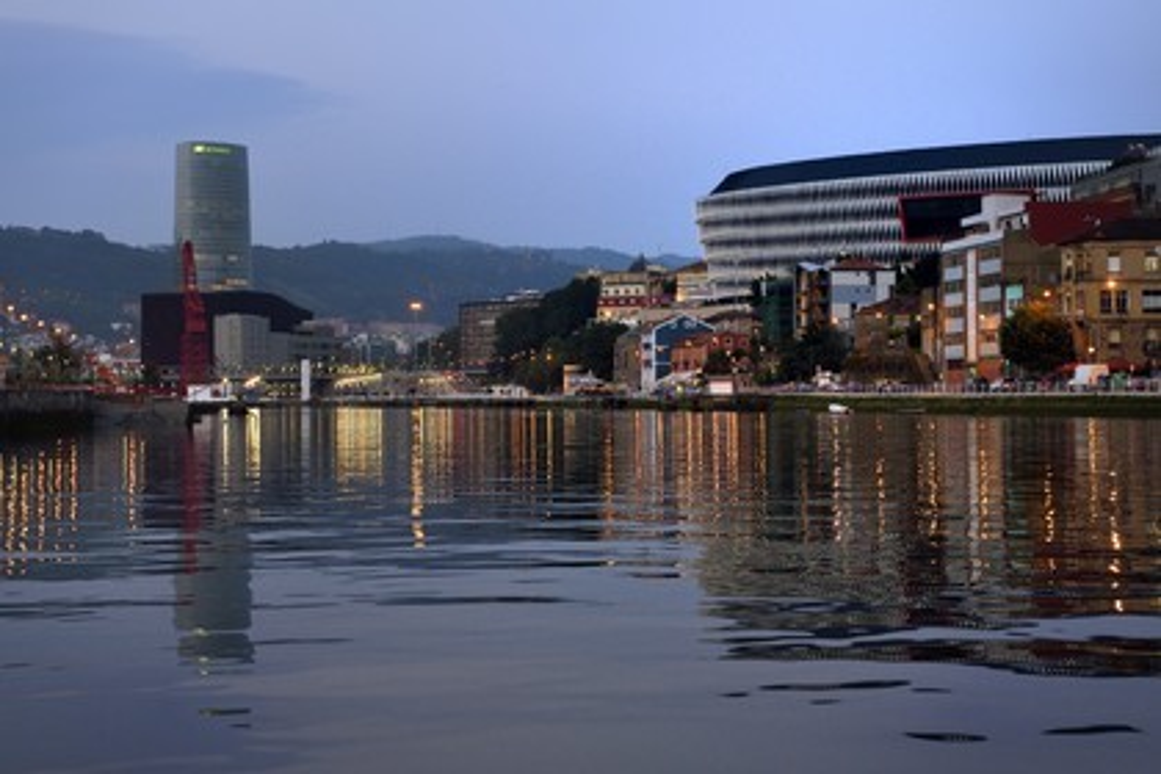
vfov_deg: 21.9
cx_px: 580
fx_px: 1999
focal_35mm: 62
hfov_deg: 32.4
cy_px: 387
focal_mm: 62
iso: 1250
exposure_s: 1/100
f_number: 5.6
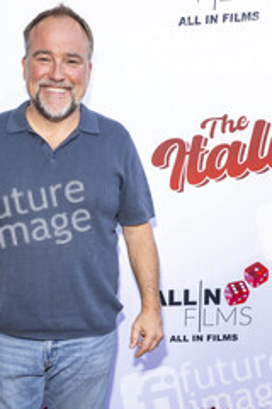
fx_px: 453
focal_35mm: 40
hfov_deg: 32.4
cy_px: 307
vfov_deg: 46.7
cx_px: 53
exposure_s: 1/200
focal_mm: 24
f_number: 5.6
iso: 400
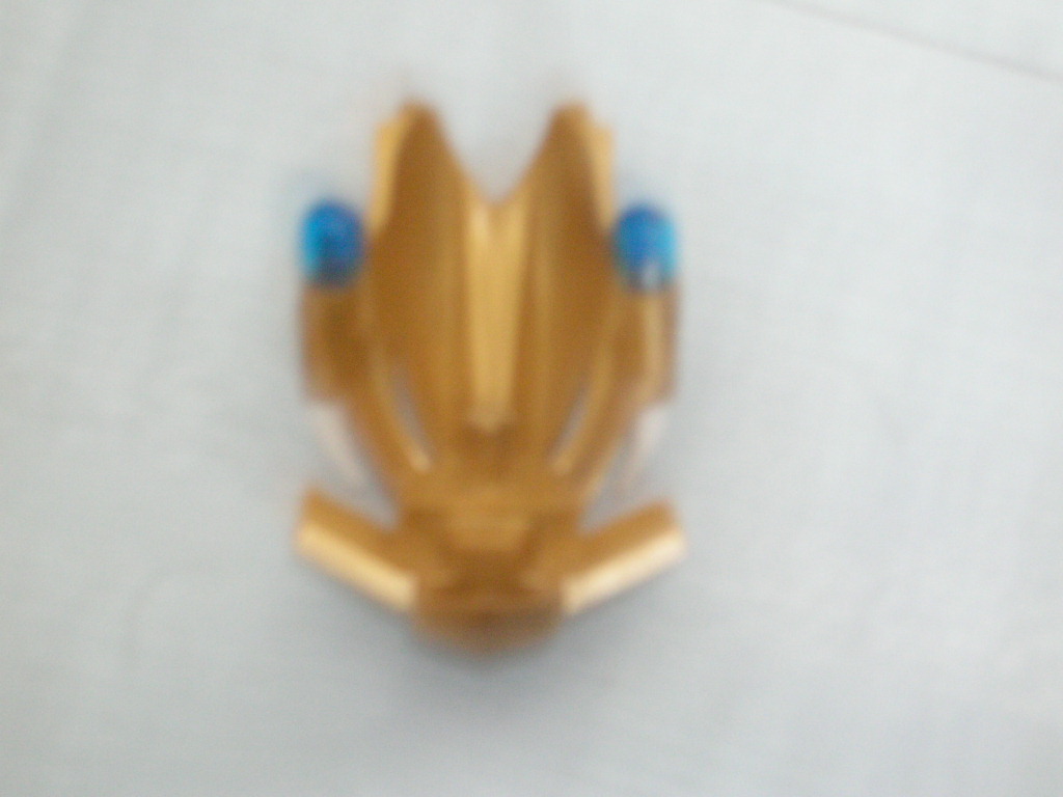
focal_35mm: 105
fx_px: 3224
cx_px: 532
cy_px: 398
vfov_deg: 14.1
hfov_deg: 18.7
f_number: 4.9
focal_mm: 17.4
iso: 200
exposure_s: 1.27
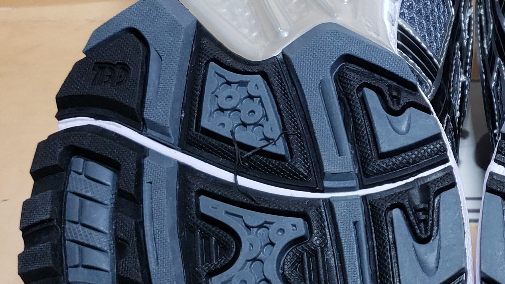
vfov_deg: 16.1
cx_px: 465
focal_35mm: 75
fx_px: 1004
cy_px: 127
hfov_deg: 27.1
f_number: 1.5
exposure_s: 1/399
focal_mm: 4.3
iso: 50
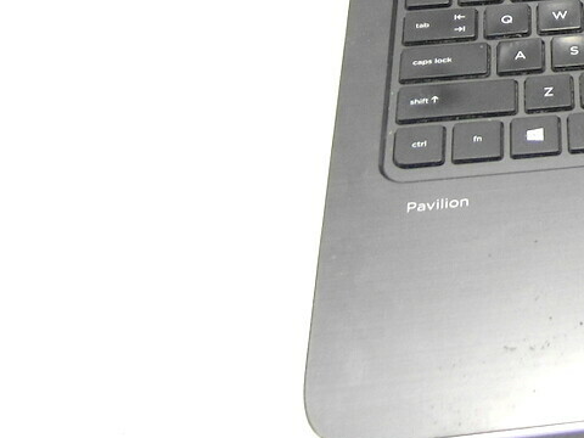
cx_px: 818
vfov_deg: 17.4
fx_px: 1350
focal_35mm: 80
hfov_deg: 21.4
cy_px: -119
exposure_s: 1/90
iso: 80
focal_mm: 5.2
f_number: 1.8
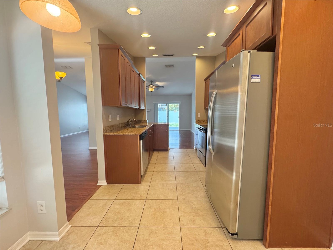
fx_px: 135
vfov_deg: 85.7
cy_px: 125
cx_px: 166
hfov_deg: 102.1
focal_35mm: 14
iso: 320
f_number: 2.2
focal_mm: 2.22
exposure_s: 1/120
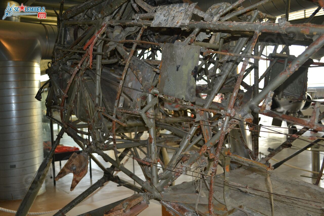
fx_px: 297
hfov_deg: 57.2
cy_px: 108
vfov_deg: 40.0
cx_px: 162
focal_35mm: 33
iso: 450
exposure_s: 1/60
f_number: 4
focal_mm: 22
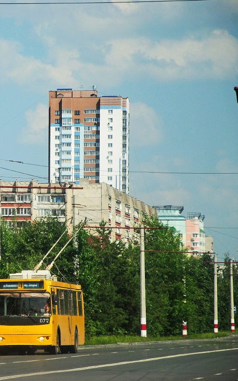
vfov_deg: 8.7
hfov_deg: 5.4
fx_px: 2497
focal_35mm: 241
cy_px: 190
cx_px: -24
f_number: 5.6
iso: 100
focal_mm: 105
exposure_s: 1/800
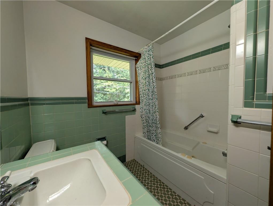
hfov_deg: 110.5
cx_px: 136
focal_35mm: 12
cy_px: 103
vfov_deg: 94.6
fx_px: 95
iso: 121
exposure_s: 1/120
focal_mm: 2.02
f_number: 1.7
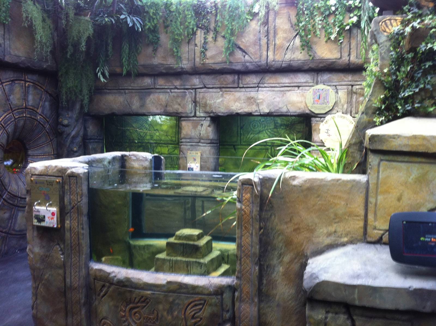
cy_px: 163
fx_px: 440
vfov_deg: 40.6
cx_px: 218
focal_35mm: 35
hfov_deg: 52.7
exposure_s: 1/15
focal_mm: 3.85
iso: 80
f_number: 2.8
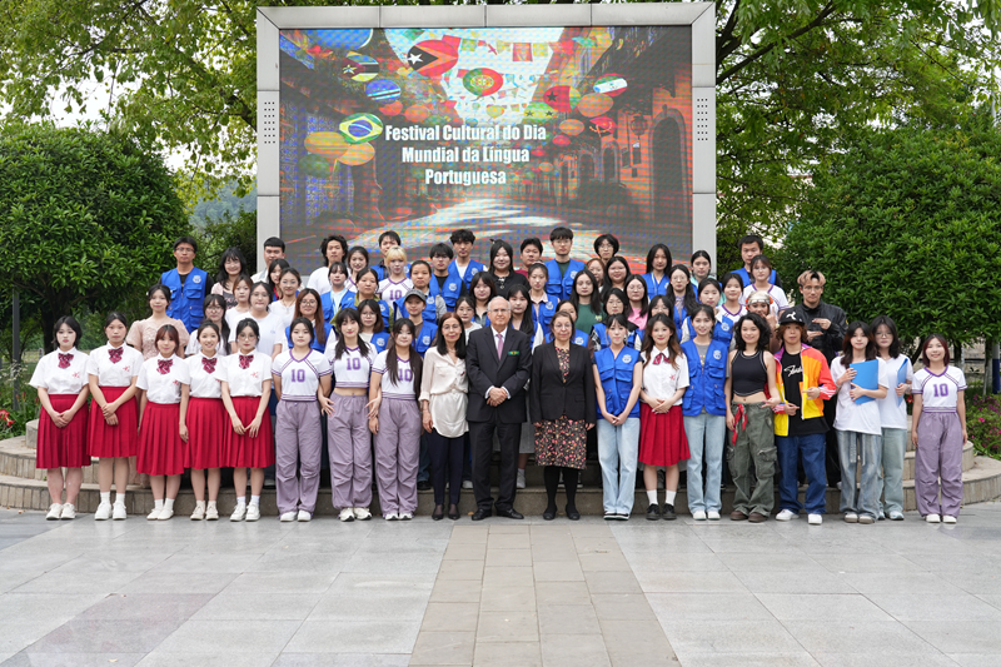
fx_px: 973
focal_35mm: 35
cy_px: 334
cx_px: 500
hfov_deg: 54.4
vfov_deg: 37.8
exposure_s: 1/200
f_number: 8
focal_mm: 35
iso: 250
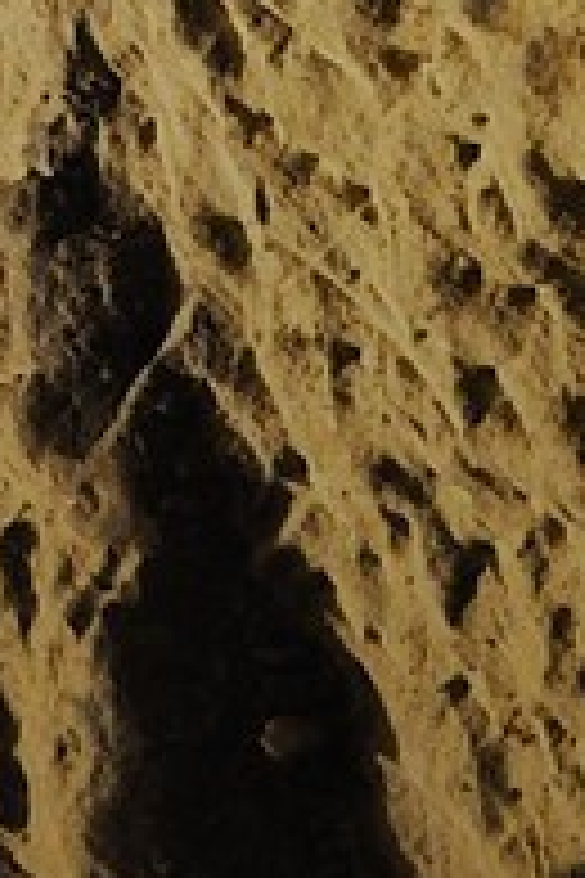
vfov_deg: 10.3
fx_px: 4801
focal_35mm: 197
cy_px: -131
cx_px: -2750
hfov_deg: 5.0
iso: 400
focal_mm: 24
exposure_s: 3
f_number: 10
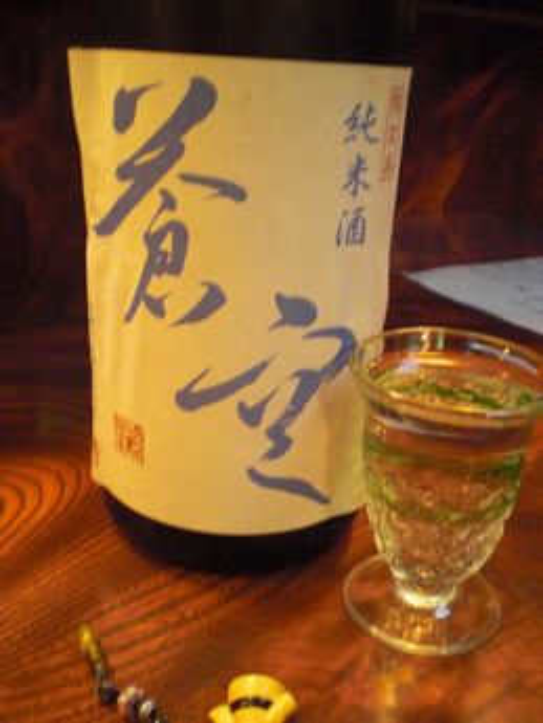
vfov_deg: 49.0
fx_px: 794
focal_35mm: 38
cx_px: 272
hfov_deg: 37.7
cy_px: 362
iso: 800
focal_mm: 6.3
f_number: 3.1
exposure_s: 1/15
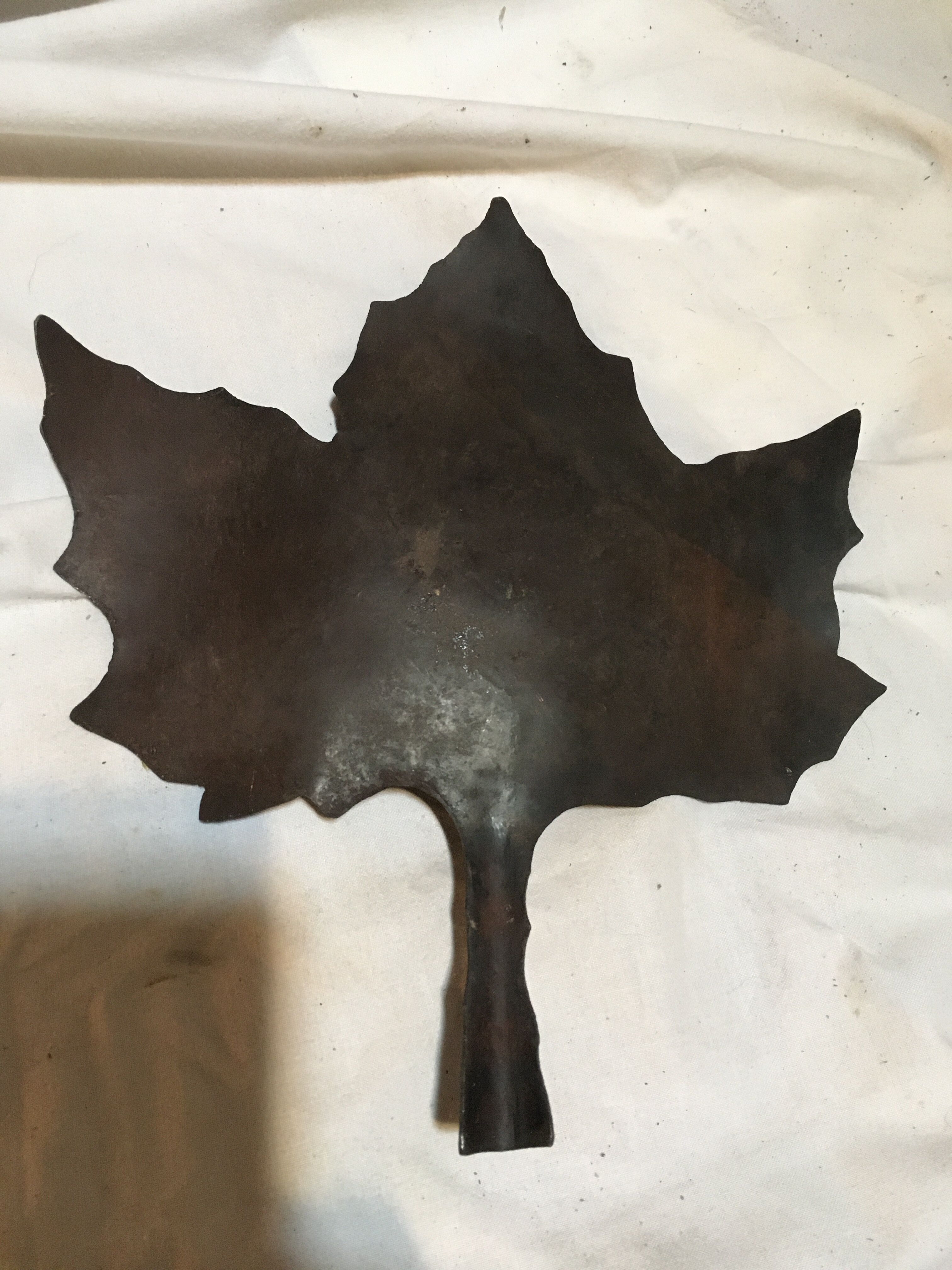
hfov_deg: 48.2
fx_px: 1063
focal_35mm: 29
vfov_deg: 61.7
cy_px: 635
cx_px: 476
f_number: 2.2
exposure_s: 1/17
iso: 200
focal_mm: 4.15
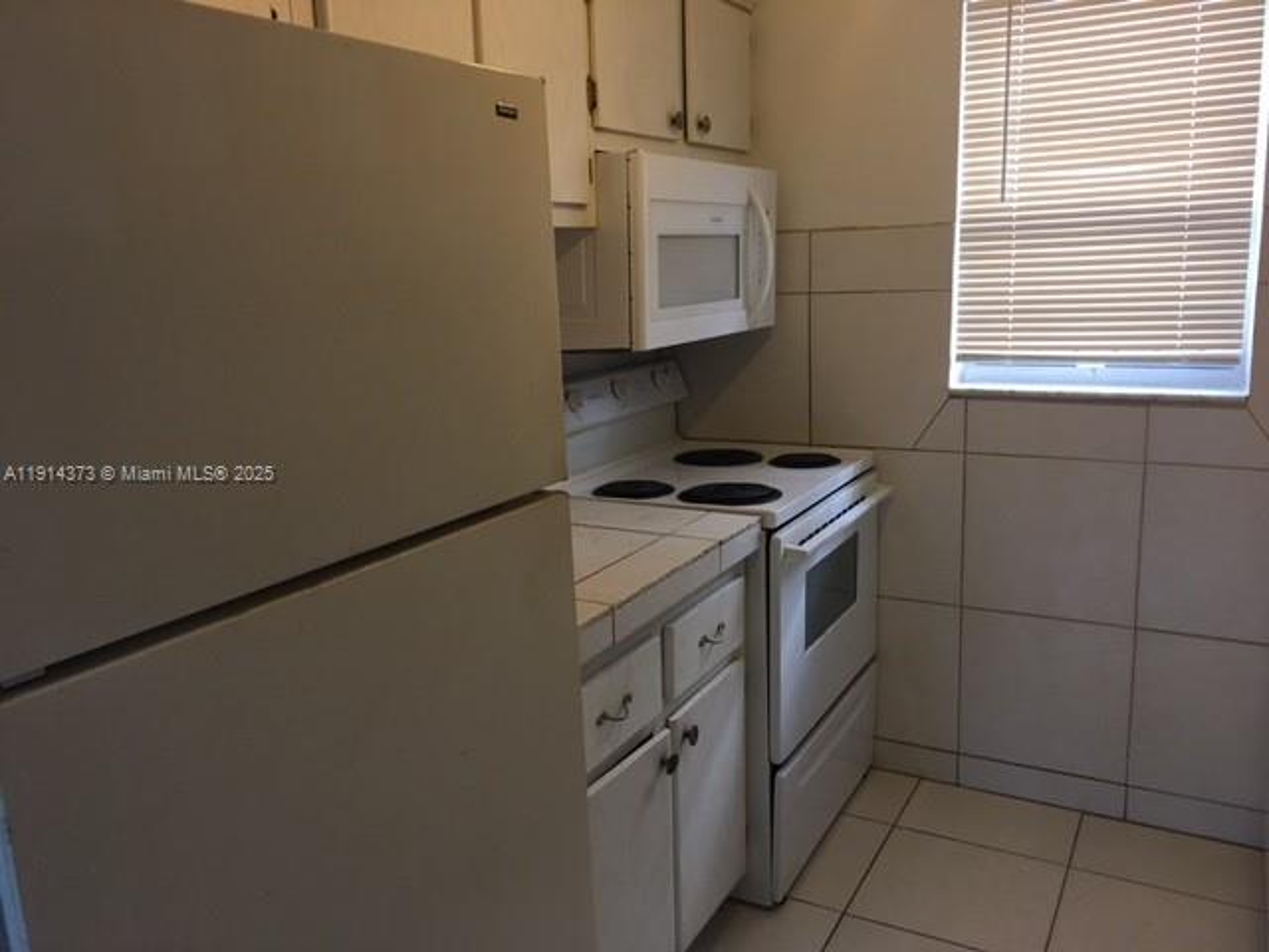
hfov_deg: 61.7
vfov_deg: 48.2
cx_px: 634
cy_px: 476
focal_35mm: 29
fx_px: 1063
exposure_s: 1/30
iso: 40
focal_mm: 4.15
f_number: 2.2
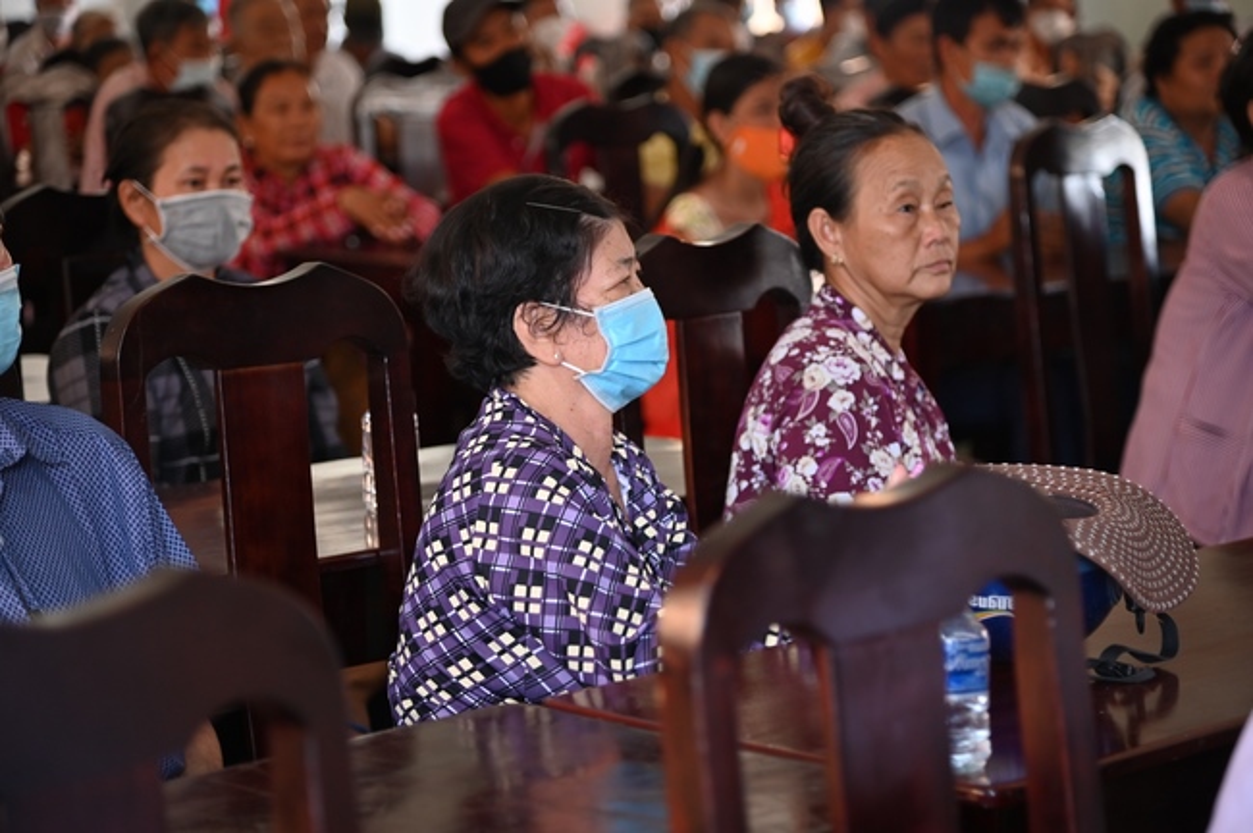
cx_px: 626
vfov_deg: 13.7
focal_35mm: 100
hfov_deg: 20.4
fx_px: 3477
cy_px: 416
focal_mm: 100
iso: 800
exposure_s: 1/125
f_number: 4
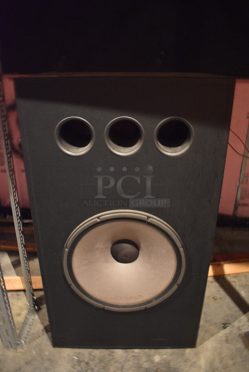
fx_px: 280
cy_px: 186
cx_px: 124
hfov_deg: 48.0
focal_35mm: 27
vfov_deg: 67.3
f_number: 3.5
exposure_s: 1/5
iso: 3200
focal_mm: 18
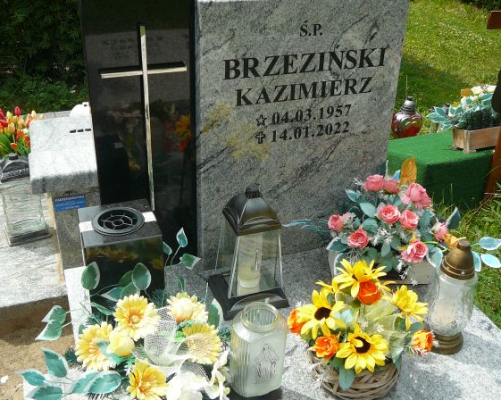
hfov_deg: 46.9
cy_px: 188
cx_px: 252
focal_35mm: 39
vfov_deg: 38.2
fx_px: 578
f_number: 2.8
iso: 80
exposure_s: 1/1000
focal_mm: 5.2
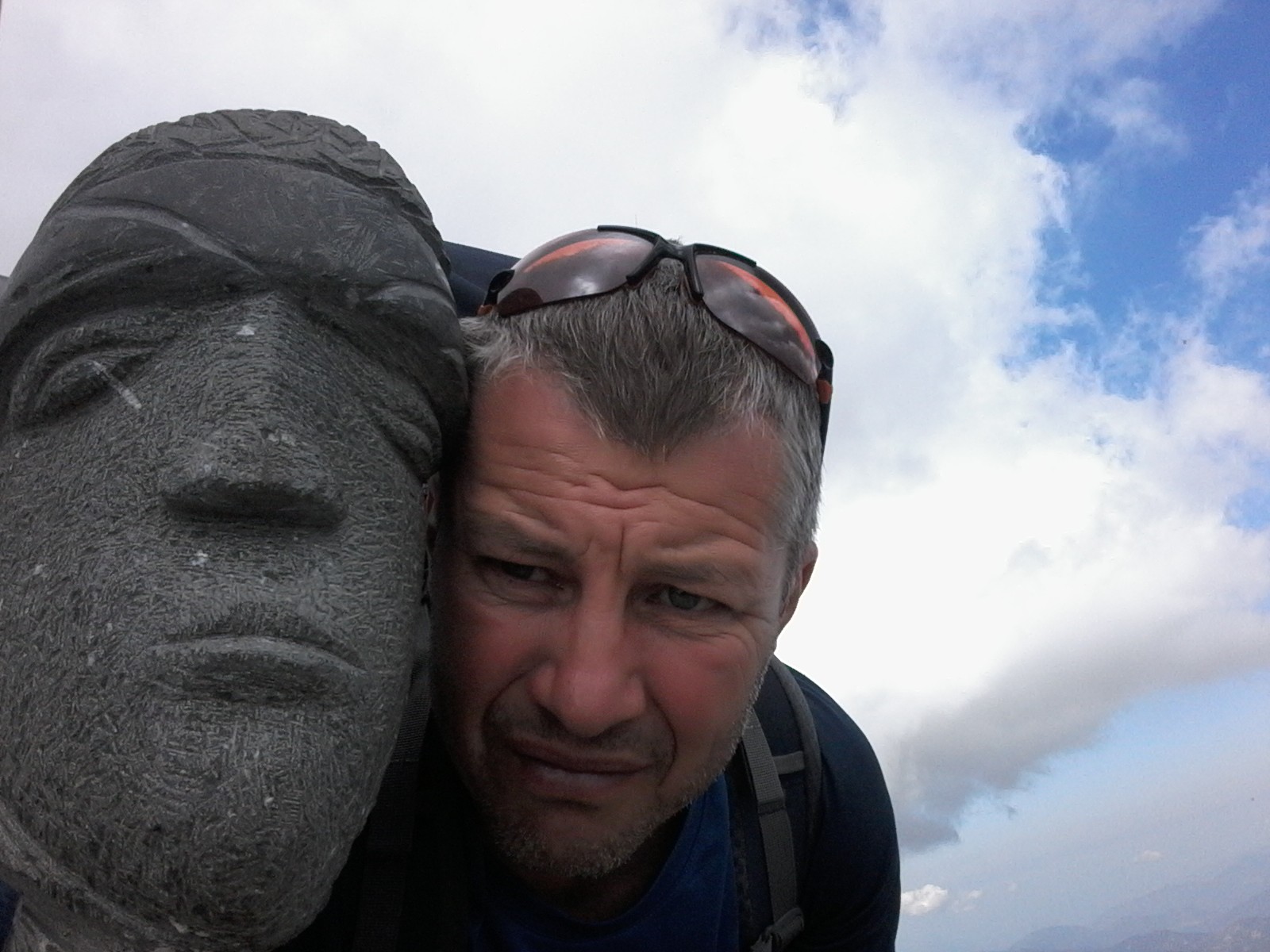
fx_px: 1064
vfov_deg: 48.2
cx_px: 635
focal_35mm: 29
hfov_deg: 61.7
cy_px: 476
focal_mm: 2.35
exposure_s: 1/1425
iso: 50
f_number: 2.4
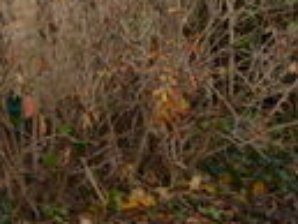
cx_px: -60
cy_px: -180
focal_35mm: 94
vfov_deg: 14.0
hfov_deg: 19.6
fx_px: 810
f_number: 5.6
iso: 125
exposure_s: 1/125
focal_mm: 12
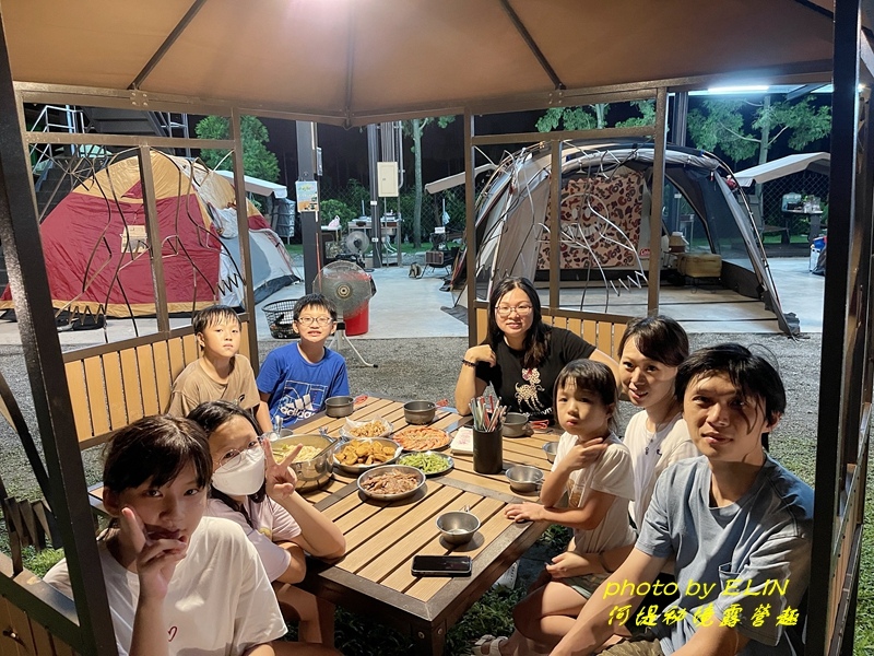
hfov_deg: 67.3
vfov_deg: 53.1
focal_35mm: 26
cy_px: 328
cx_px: 437
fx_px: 656
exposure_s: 1/30
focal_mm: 5.1
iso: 640
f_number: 1.6
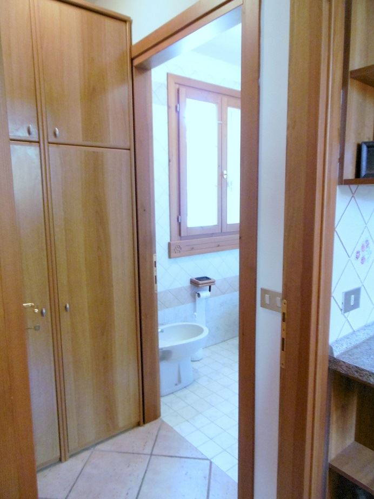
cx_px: 187
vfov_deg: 71.6
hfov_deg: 56.8
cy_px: 250
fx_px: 346
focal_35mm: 24
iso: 400
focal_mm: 4.3
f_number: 3.1
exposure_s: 1/15
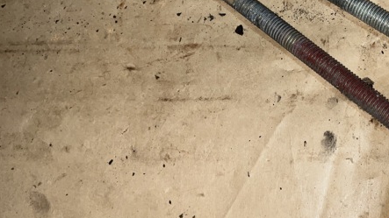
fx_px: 588
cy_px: 51
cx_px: 315
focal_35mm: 57
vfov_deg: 20.9
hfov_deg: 35.4
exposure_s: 1/68
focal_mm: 3
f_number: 1.8
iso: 16
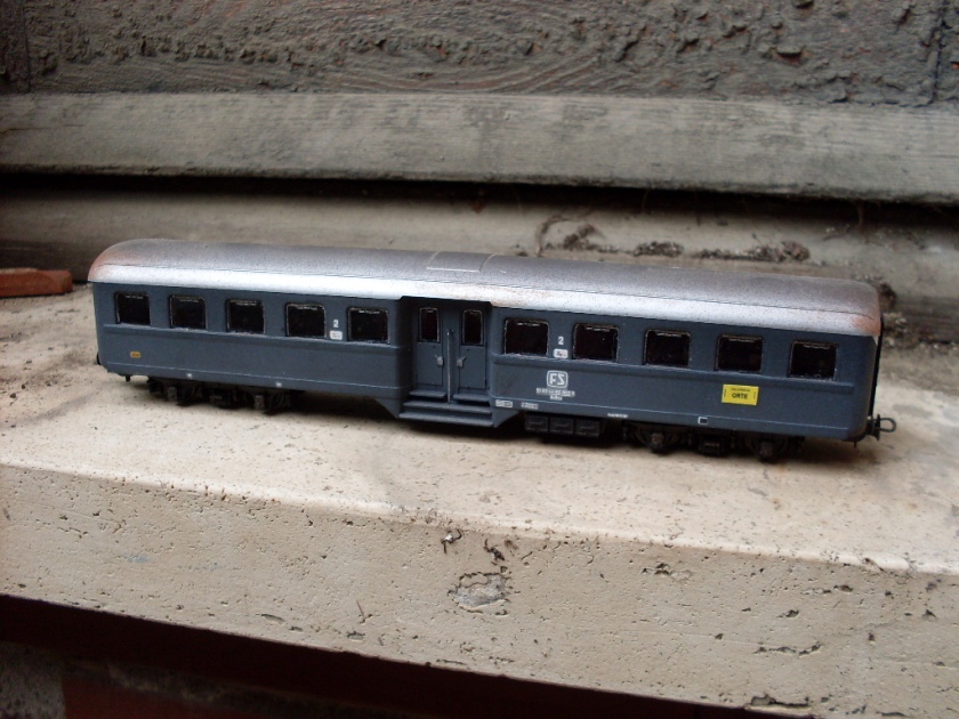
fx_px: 1053
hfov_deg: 49.0
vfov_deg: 37.7
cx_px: 480
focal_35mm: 38
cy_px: 360
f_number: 2.8
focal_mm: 6.3
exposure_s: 1/90
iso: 80
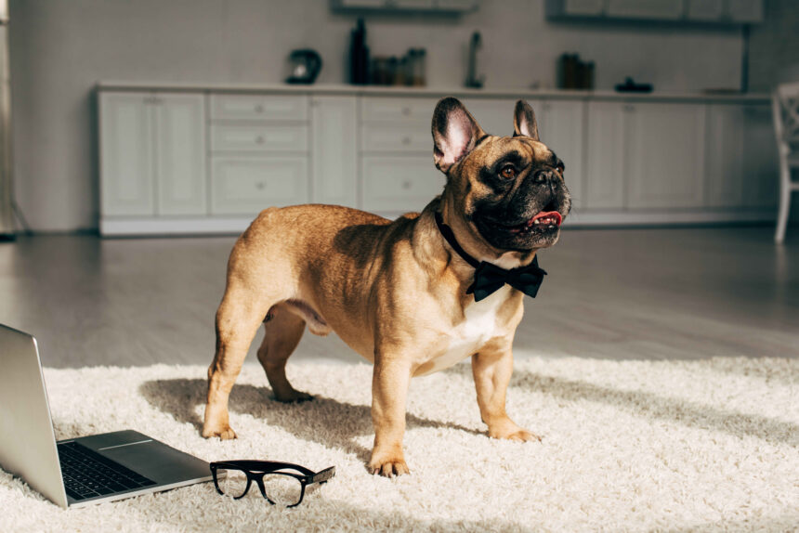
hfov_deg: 39.6
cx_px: 400
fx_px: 1110
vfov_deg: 27.0
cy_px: 266
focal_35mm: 50
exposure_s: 1/250
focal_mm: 50
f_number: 4
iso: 125
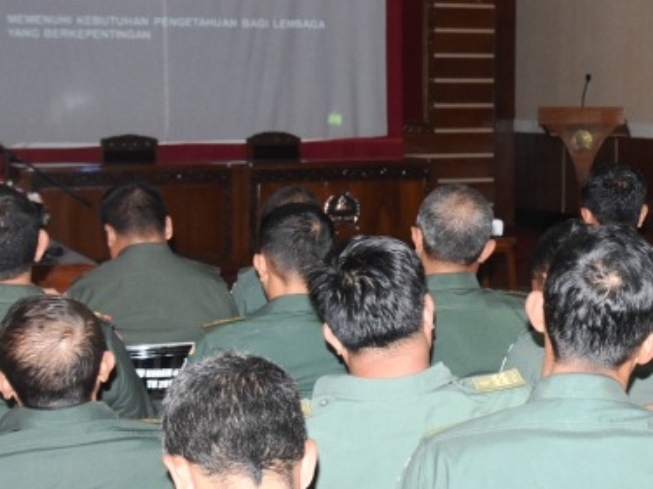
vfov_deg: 16.8
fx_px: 1640
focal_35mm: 87
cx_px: 653
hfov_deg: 21.7
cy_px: 74
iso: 1600
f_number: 3.5
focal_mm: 22
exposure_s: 1/200
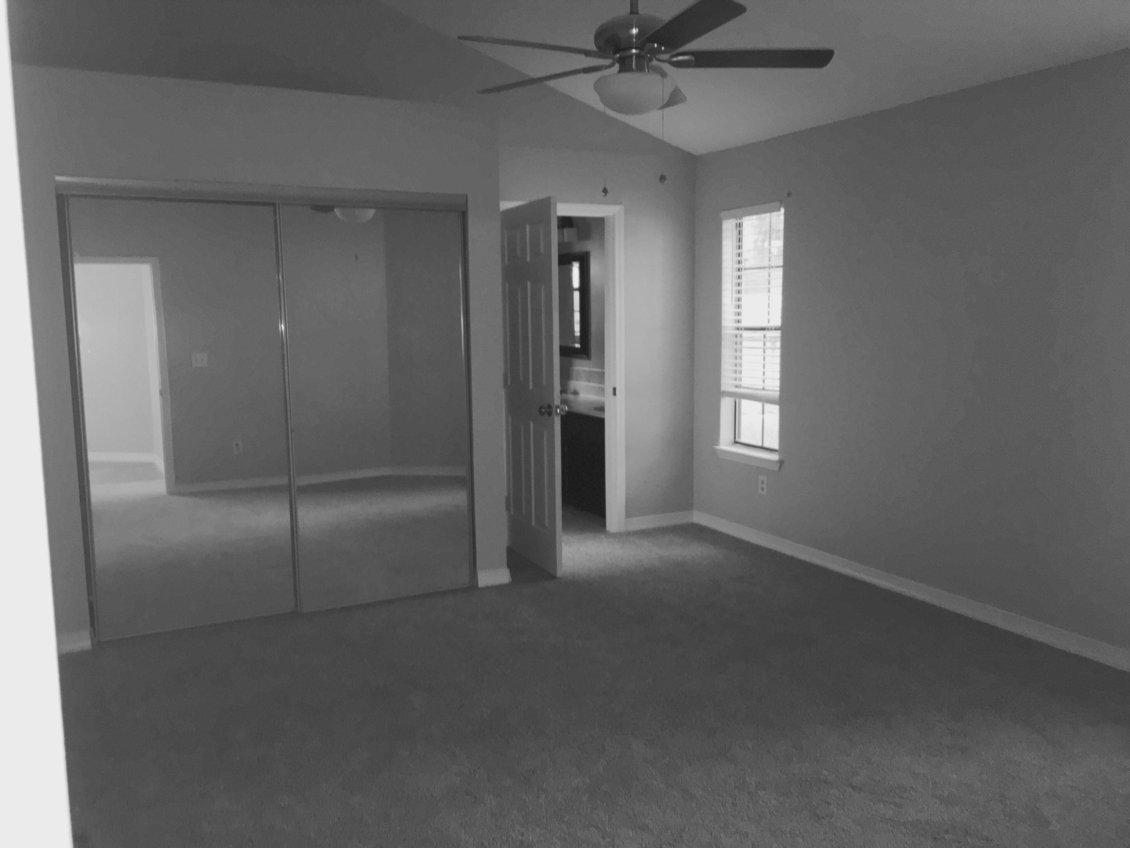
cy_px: 424
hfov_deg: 61.7
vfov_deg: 48.2
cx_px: 565
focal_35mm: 29
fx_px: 947
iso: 50
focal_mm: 4.15
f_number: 2.2
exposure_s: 1/16
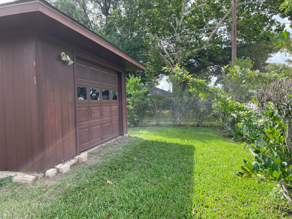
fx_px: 219
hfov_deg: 67.3
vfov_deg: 53.1
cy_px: 110
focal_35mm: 26
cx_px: 146
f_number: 1.6
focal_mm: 4.2
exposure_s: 1/882
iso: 32
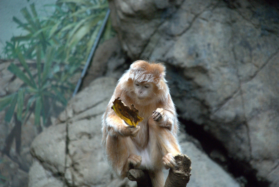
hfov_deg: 6.9
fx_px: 2328
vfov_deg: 4.6
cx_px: 140
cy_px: 94
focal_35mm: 300
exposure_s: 1/200
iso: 1600
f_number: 6.3
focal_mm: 200
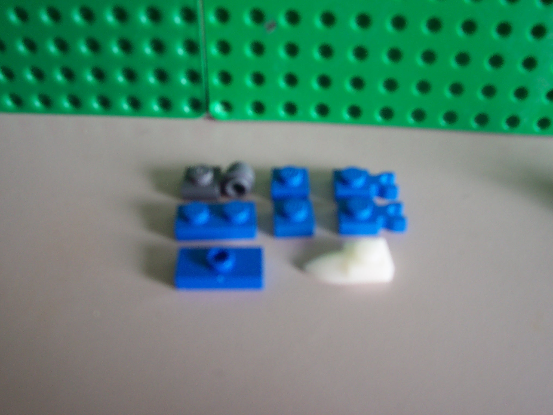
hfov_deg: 50.1
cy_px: 208
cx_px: 276
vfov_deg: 38.7
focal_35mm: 37
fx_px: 591
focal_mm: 5.6
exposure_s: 1/30
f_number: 2.8
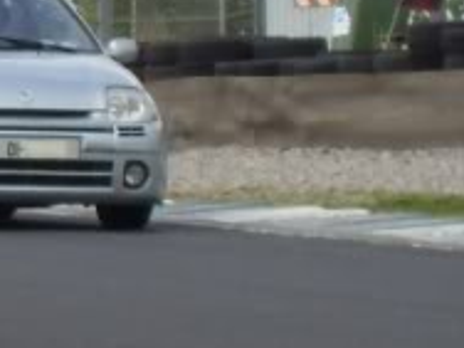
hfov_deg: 3.8
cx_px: -399
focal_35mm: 516
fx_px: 6917
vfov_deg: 2.9
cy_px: 139
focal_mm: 15.3
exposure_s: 1/350
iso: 80
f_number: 4.8
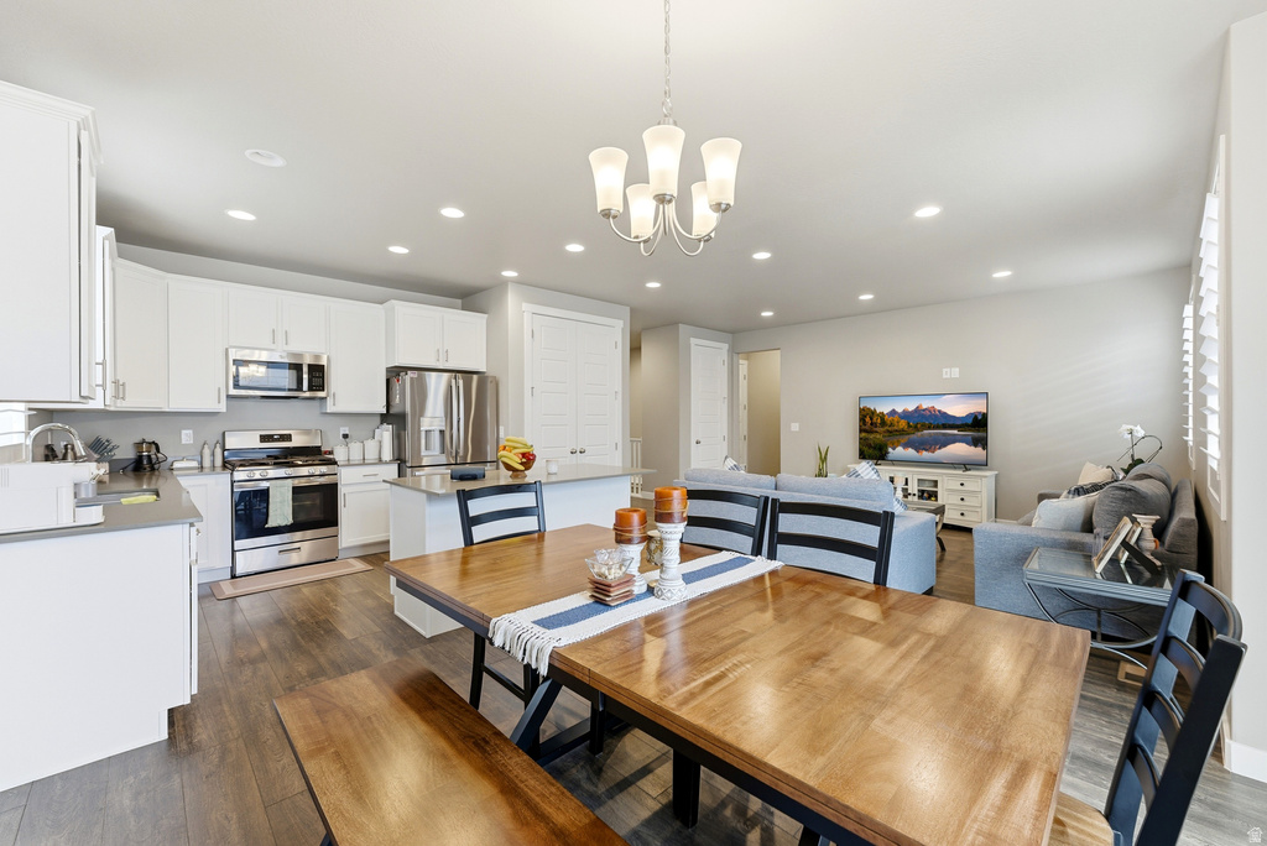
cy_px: 423
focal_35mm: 14
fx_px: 493
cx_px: 634
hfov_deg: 104.2
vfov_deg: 81.3
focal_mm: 14
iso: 640
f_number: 8
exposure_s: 1/320
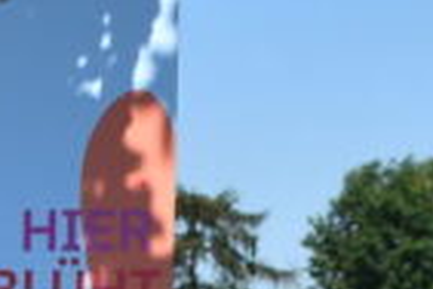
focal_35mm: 382
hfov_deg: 5.4
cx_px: 215
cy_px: 650
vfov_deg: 3.6
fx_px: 4590
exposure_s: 1/400
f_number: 10
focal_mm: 35
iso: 200
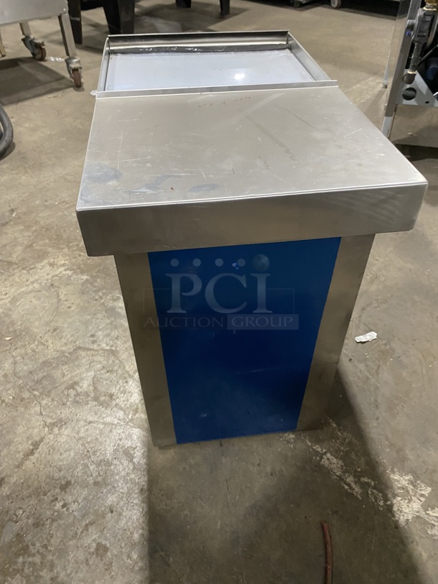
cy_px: 292
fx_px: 439
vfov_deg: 67.3
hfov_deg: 53.1
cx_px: 219
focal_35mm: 26
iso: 320
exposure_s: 1/60
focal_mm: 4.25
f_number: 1.8
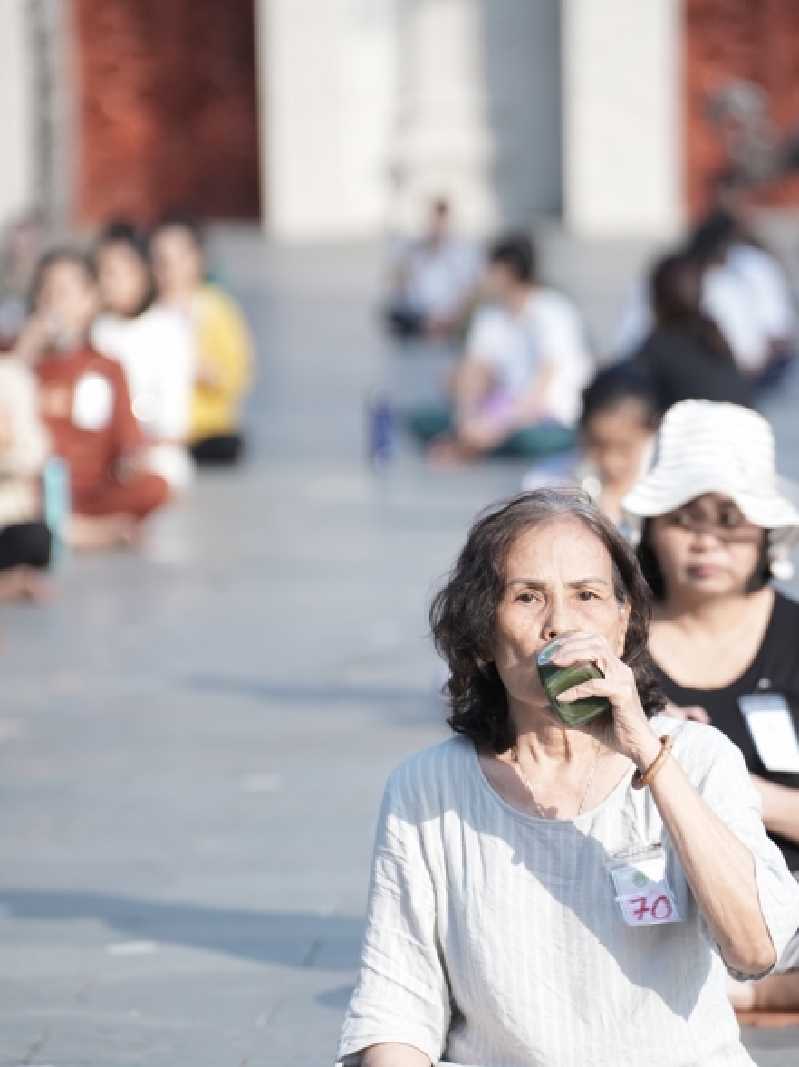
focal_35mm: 215
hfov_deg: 6.9
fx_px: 6624
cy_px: 675
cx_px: 487
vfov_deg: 9.2
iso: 500
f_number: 2.8
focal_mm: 135
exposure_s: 1/2500
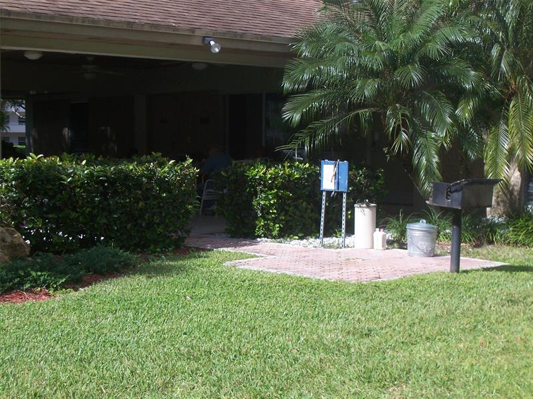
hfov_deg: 29.4
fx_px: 1016
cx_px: 266
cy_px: 200
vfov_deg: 22.3
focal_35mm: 66
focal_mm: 10.8
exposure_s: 1/750
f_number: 4
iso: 80
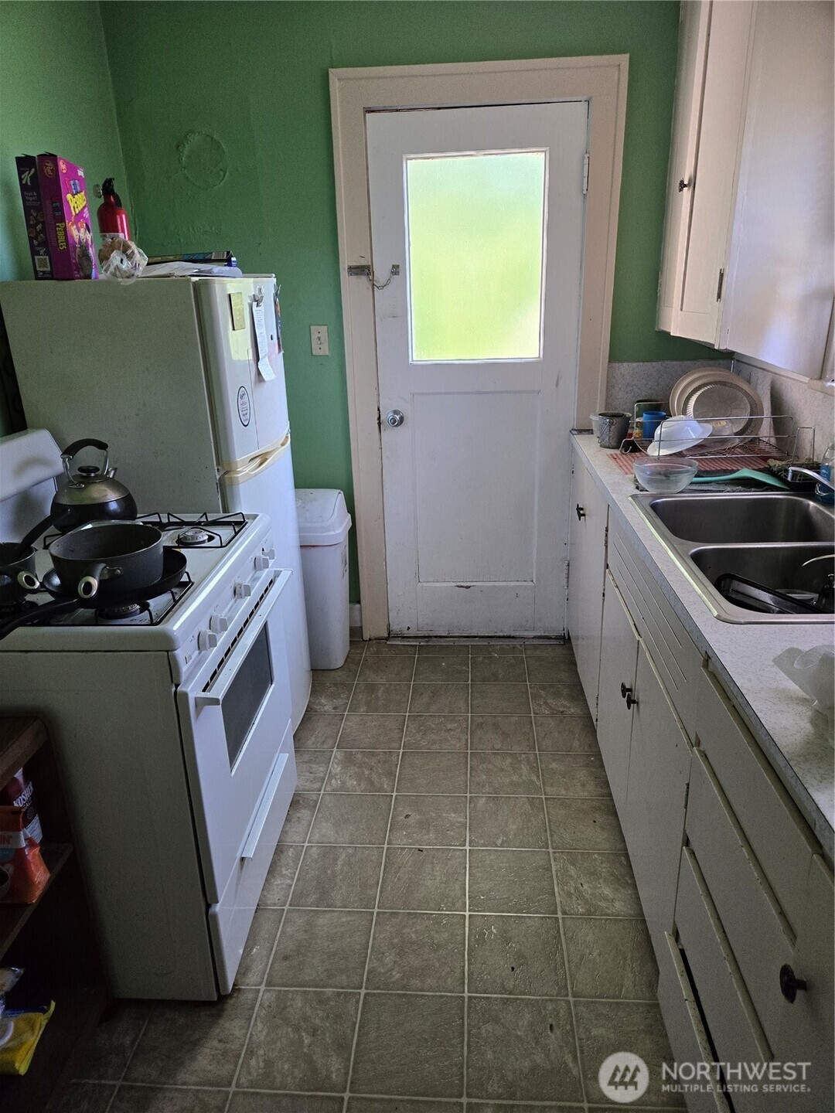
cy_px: 556
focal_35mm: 23
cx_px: 418
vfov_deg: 73.9
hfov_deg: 58.9
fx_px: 740
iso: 250
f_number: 1.8
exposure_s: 1/120
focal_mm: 5.4
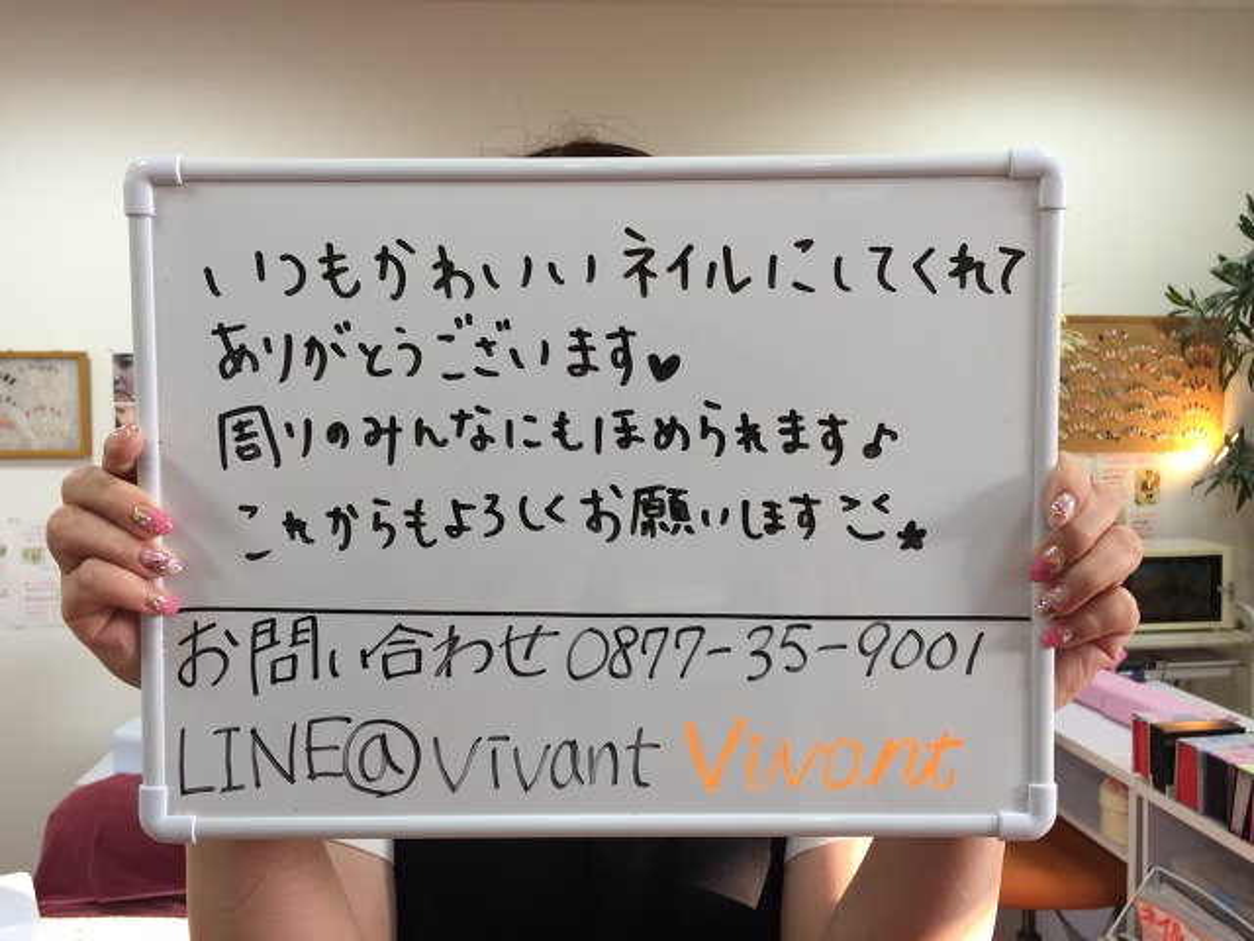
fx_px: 1051
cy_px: 470
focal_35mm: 29
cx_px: 627
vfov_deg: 48.2
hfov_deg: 61.7
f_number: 2.2
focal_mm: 4.15
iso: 32
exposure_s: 1/60
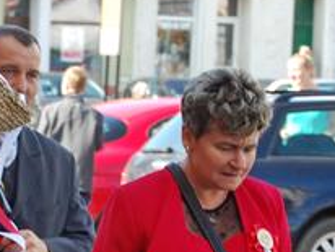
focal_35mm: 230
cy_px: 289
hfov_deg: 8.5
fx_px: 2232
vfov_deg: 6.4
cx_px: -109
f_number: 5.6
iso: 200
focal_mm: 55
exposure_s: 1/125
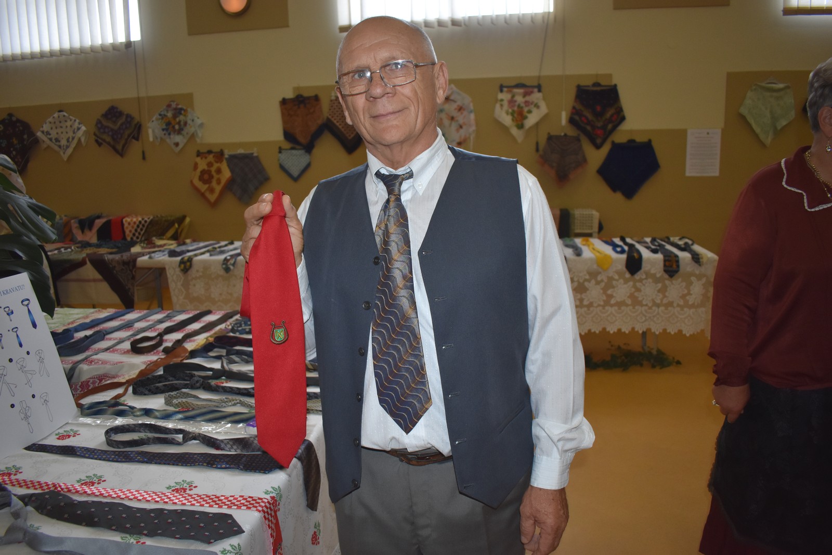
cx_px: 416
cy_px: 278
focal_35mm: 27
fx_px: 624
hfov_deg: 67.4
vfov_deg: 47.9
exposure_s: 1/200
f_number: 3.5
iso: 800
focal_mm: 18
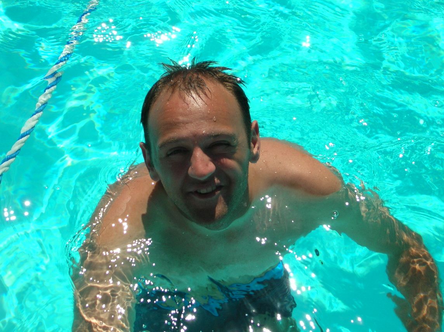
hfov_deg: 22.5
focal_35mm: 87
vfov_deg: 16.9
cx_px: 222
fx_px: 1115
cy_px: 166
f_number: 4.4
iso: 50
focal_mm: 14.5
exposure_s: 1/969
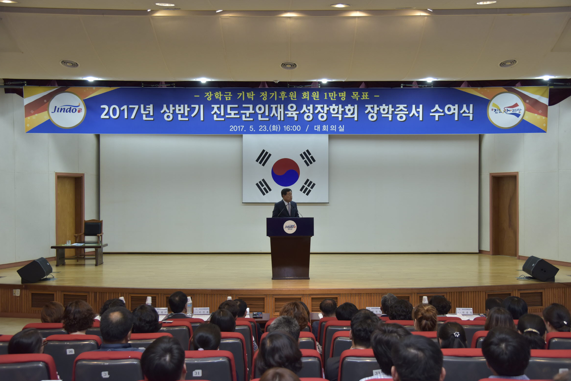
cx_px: 290
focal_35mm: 39
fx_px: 618
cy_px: 194
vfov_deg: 34.2
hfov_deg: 49.6
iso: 1000
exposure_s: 1/125
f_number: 4
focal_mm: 38
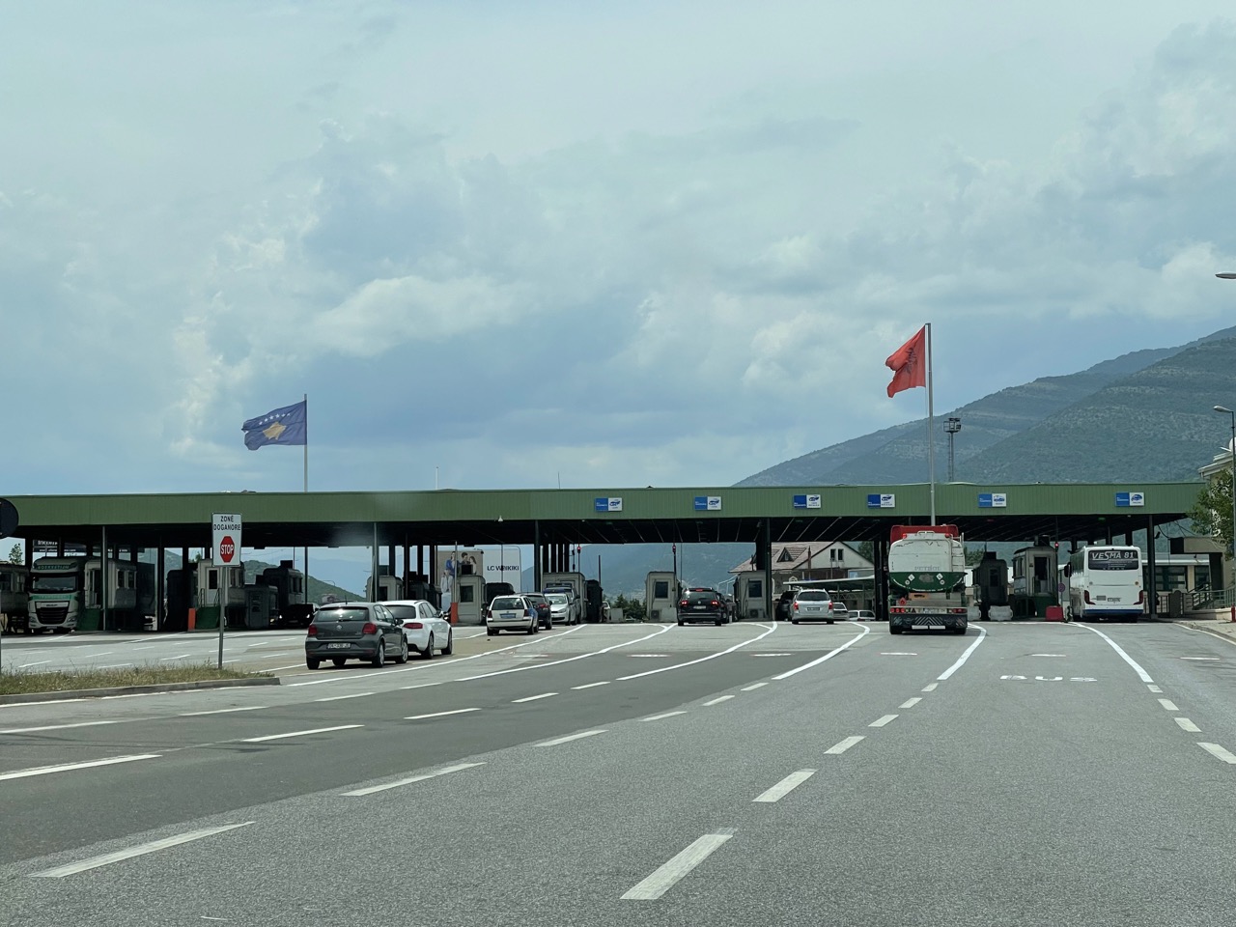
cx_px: 618
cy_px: 464
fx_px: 2285
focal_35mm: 64
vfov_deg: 22.9
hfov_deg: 30.3
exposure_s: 1/2370
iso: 20
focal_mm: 7.5
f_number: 2.2
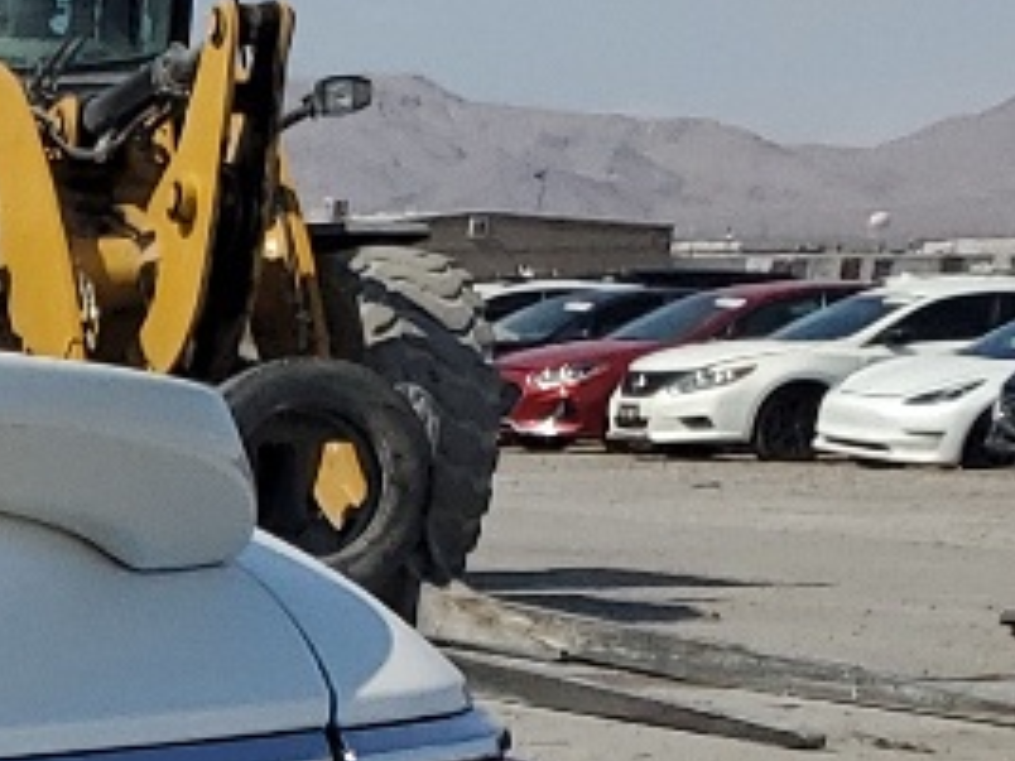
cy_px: 1420
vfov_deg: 9.1
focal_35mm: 155
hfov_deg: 10.4
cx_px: -1644
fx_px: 4545
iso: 50
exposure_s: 1/10000
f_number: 1.5
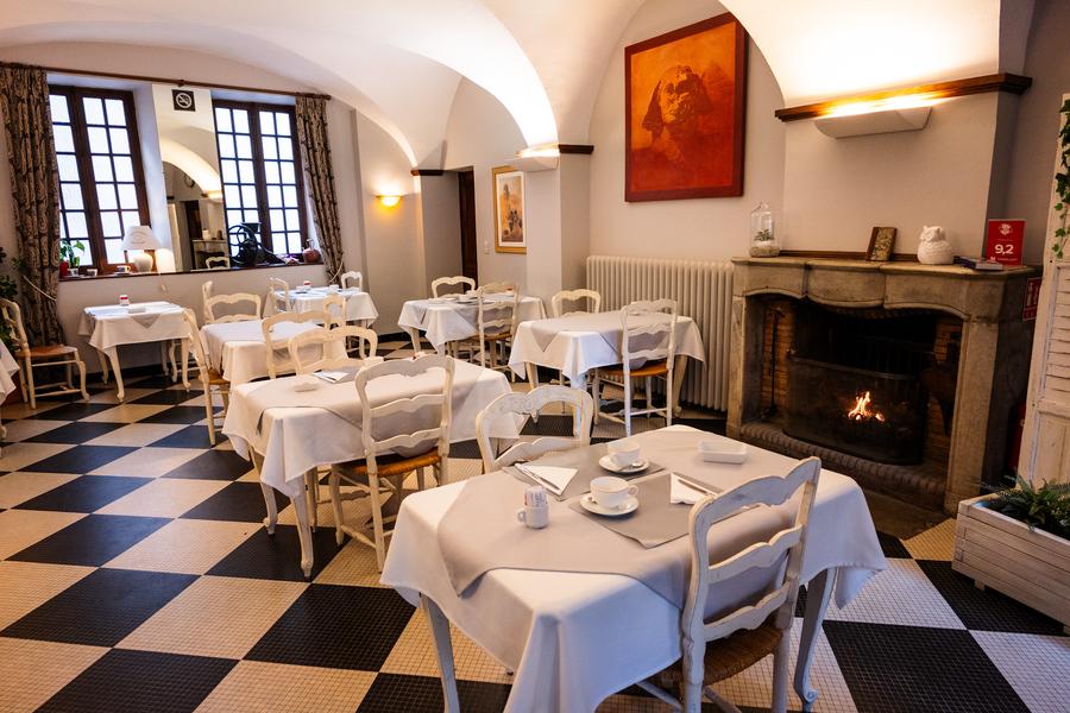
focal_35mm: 23
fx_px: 691
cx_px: 535
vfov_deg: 54.6
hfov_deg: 75.5
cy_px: 356
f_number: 4
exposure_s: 1/60
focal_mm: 15.5
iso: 800
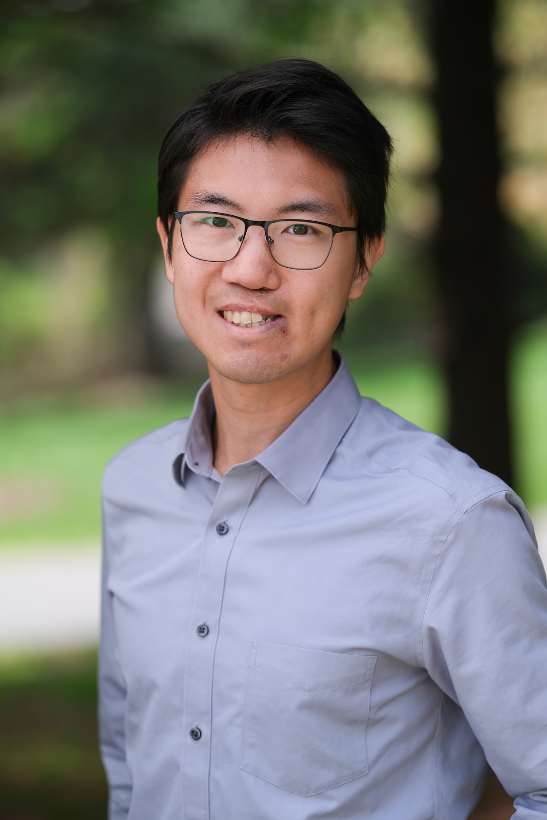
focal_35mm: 135
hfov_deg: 10.2
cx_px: 274
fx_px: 3077
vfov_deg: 15.2
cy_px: 410
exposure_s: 1/1900
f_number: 2
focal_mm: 90
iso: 160
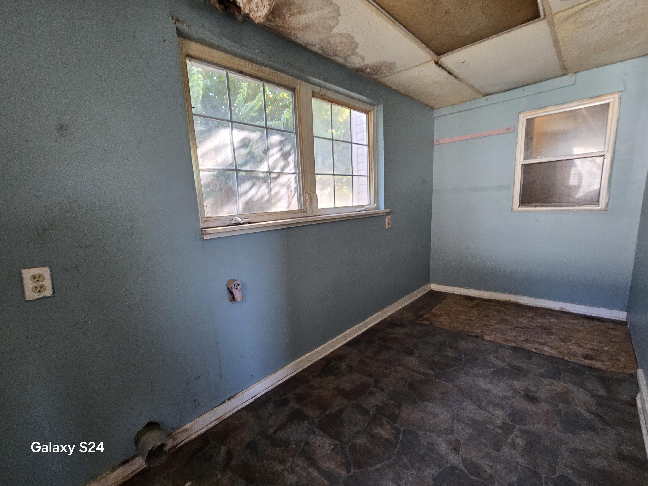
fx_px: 243
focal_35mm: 13
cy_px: 243
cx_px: 324
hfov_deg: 106.2
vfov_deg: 89.9
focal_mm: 2.2
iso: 320
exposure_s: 1/60
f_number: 2.2
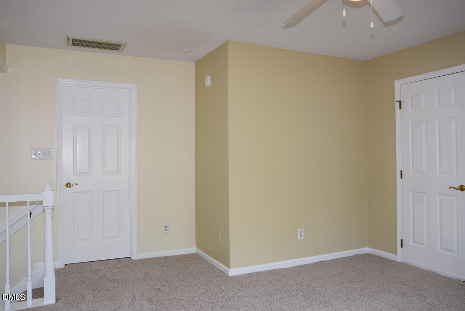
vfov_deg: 43.7
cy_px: 156
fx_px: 388
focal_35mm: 30
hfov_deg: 61.9
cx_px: 232
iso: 450
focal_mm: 20
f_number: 4
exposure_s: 1/60
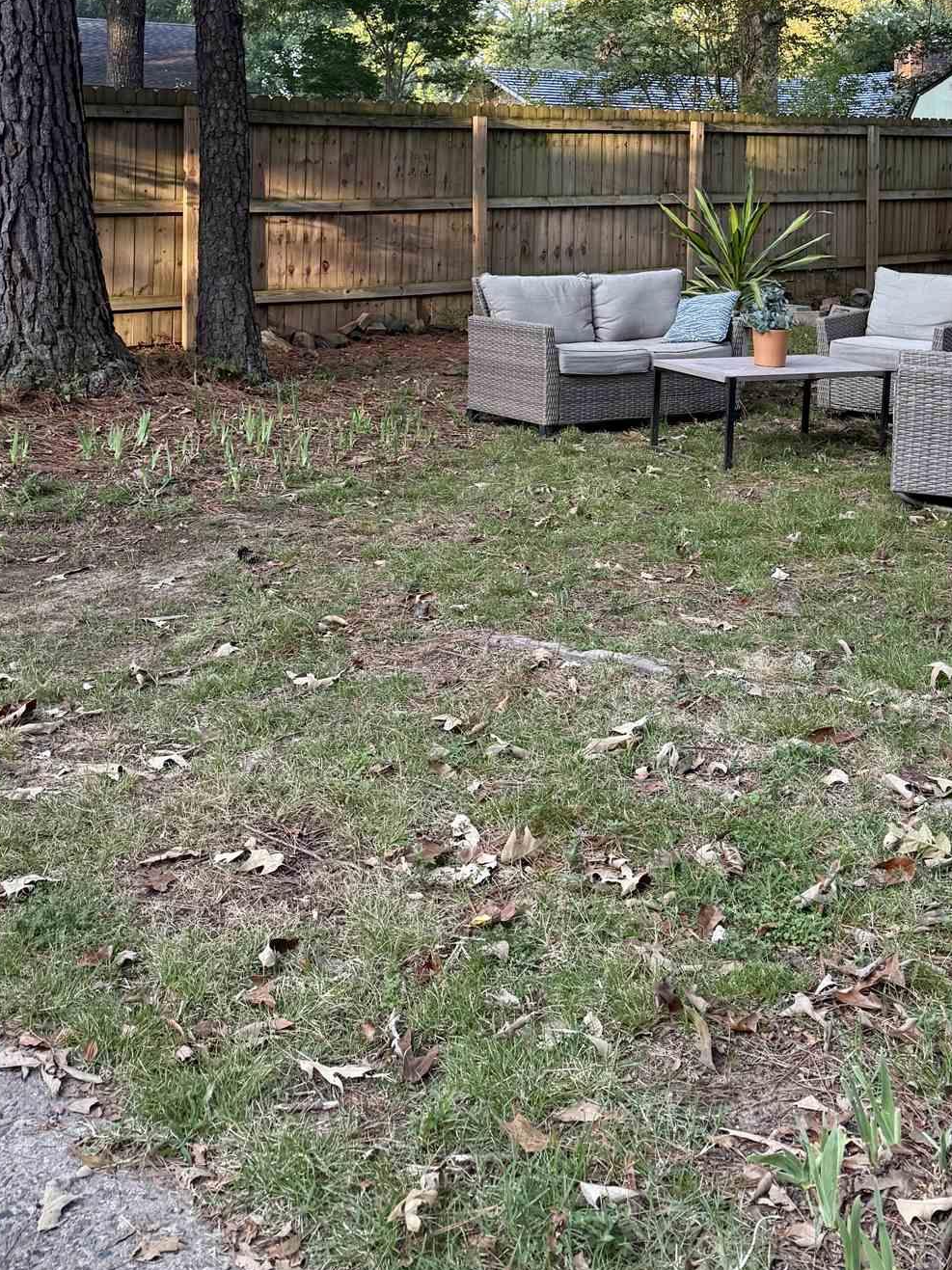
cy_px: 187
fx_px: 1541
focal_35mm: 42
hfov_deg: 34.1
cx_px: 623
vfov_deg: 42.0
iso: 125
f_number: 1.78
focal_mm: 6.76
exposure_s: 1/242
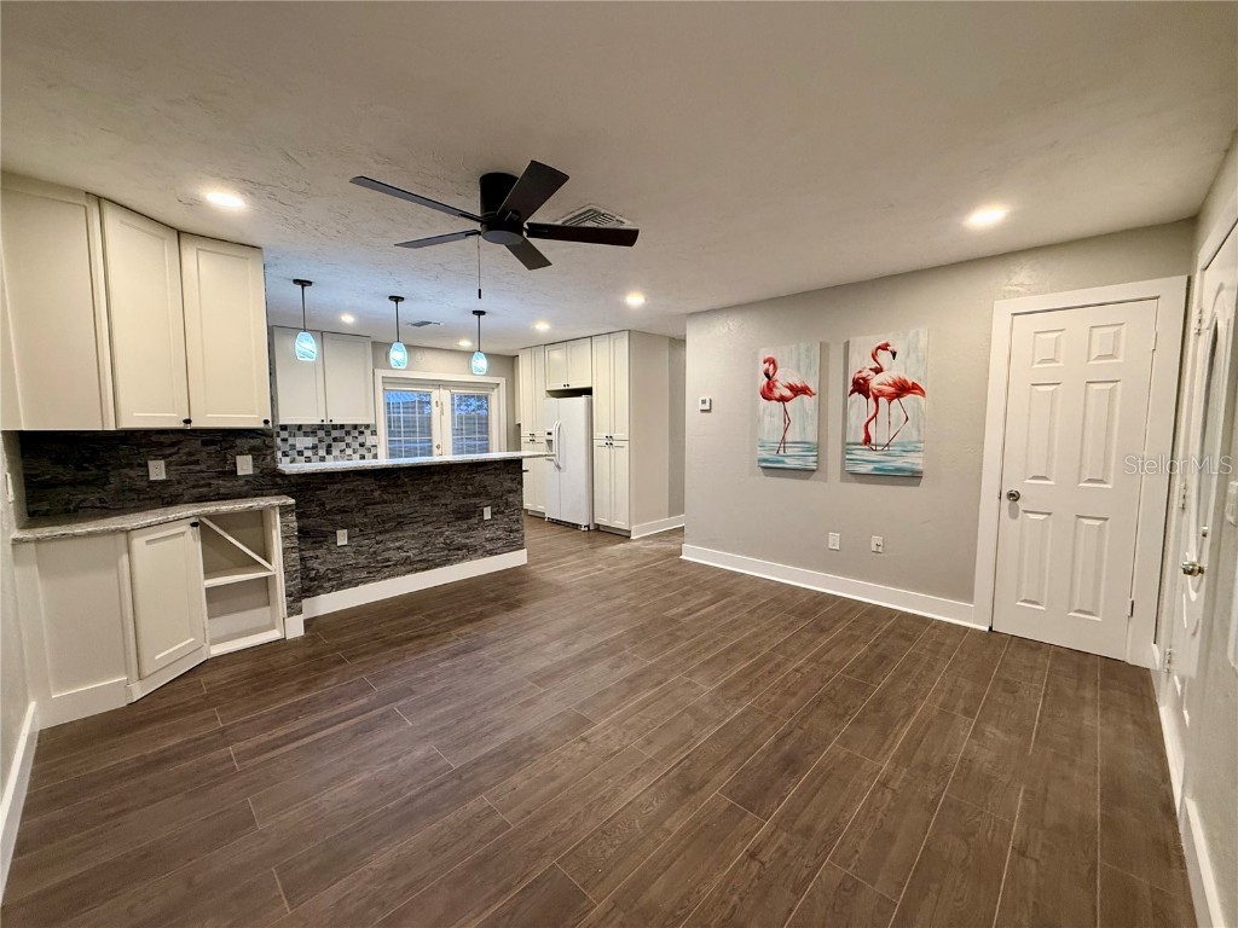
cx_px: 619
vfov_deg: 85.7
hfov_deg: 102.1
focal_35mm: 14
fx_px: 501
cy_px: 464
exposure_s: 1/60
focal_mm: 2.22
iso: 250
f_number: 2.2
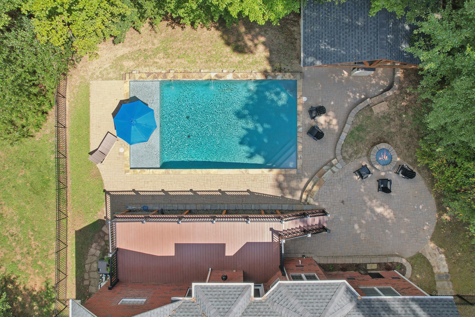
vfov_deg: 57.2
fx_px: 290
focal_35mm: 22
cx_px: 238
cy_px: 158
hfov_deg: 78.6
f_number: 2.8
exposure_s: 1/640
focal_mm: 8.38
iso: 100
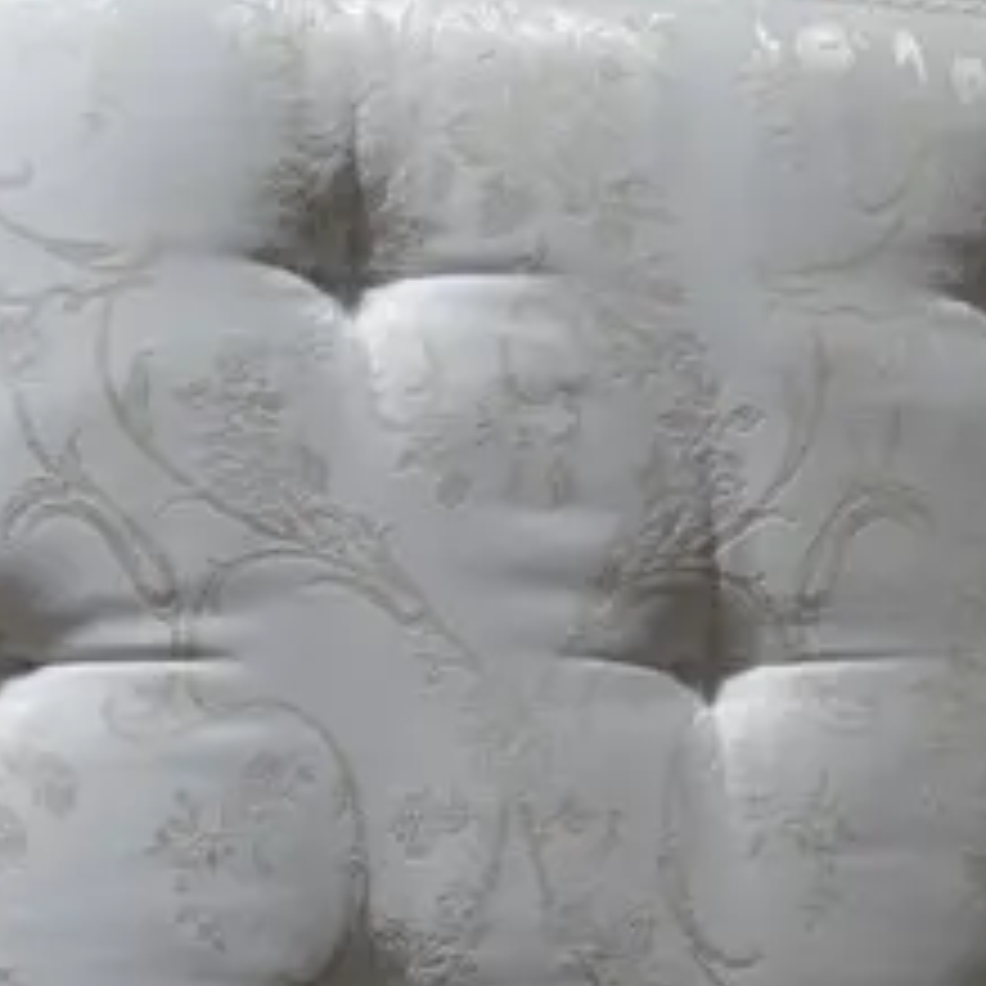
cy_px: 1150
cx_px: 1144
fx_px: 3738
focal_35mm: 116
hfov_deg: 14.6
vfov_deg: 14.6
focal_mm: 14
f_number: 3.5
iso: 200
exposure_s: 1/100
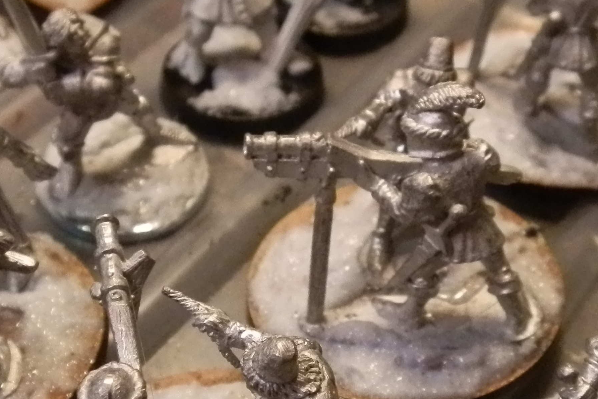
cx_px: 310
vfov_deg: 19.4
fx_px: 1163
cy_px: 246
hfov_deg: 28.8
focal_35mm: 70
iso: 400
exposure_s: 1/100
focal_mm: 5
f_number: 3.1
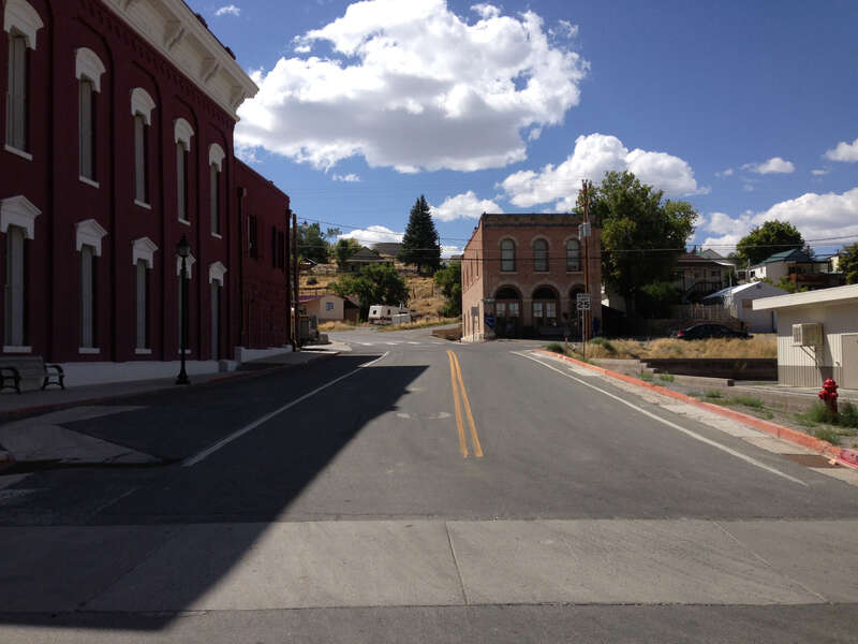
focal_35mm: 33
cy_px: 322
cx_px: 429
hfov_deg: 55.4
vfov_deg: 42.9
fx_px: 818
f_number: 2.4
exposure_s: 1/2169
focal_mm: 4.13
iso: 50
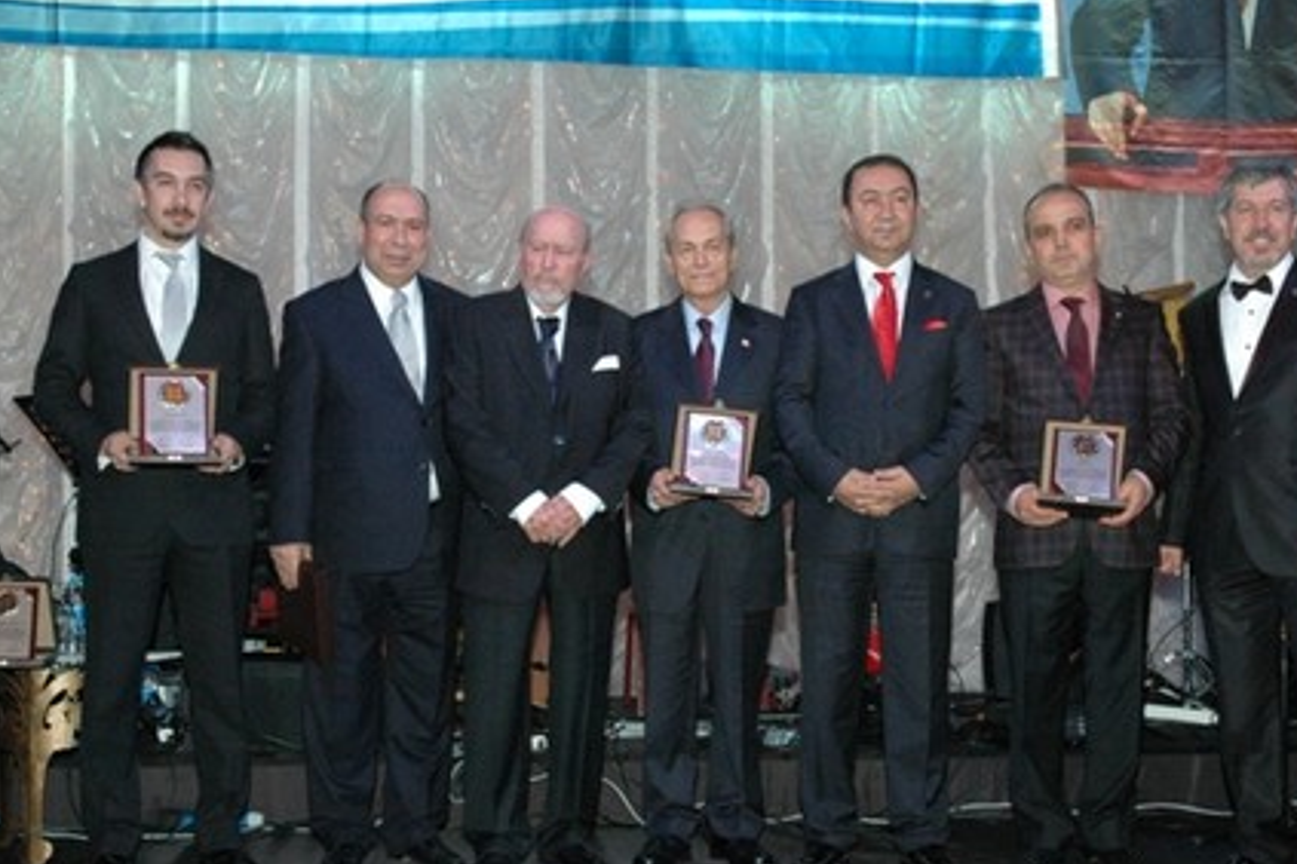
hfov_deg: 37.7
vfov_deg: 25.7
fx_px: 1897
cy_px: 481
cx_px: 714
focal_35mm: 53
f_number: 6.3
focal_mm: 27
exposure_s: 1/60
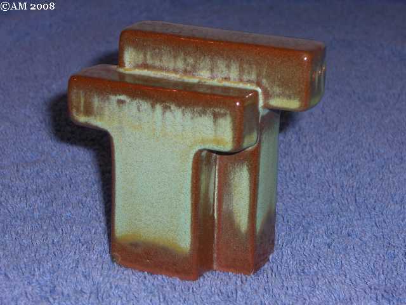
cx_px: 203
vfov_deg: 15.9
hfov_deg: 21.1
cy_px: 152
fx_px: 1091
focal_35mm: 93
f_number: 9.6
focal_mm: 19.4
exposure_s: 1/30
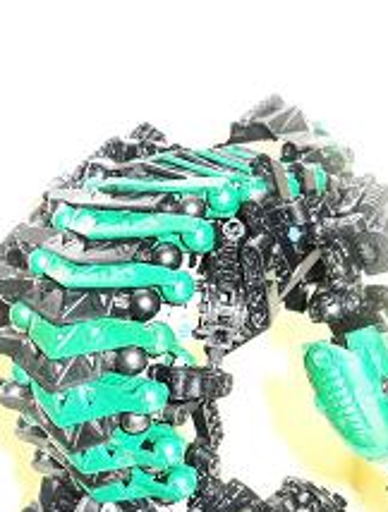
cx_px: 187
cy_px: 391
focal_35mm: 58
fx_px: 862
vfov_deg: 32.4
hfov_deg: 25.4
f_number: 8.9
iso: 100
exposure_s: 1/45
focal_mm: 6.2
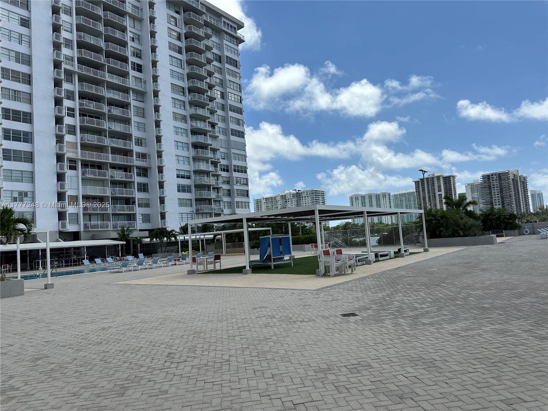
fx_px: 380
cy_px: 206
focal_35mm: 24
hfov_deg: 71.6
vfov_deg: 56.8
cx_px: 274
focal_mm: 6.86
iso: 80
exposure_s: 1/7042
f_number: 1.78
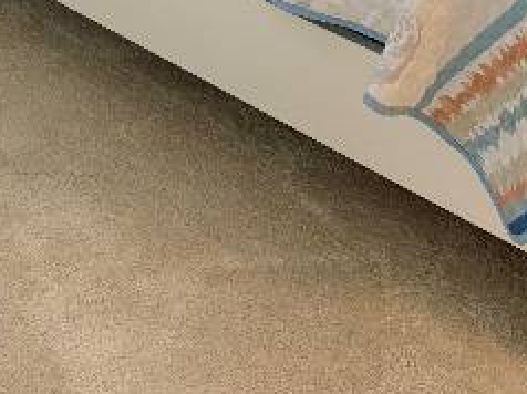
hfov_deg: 21.1
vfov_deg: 14.2
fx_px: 1414
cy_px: -291
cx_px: 241
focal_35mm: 93
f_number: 1.6
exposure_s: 1/120
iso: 200
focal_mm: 5.96
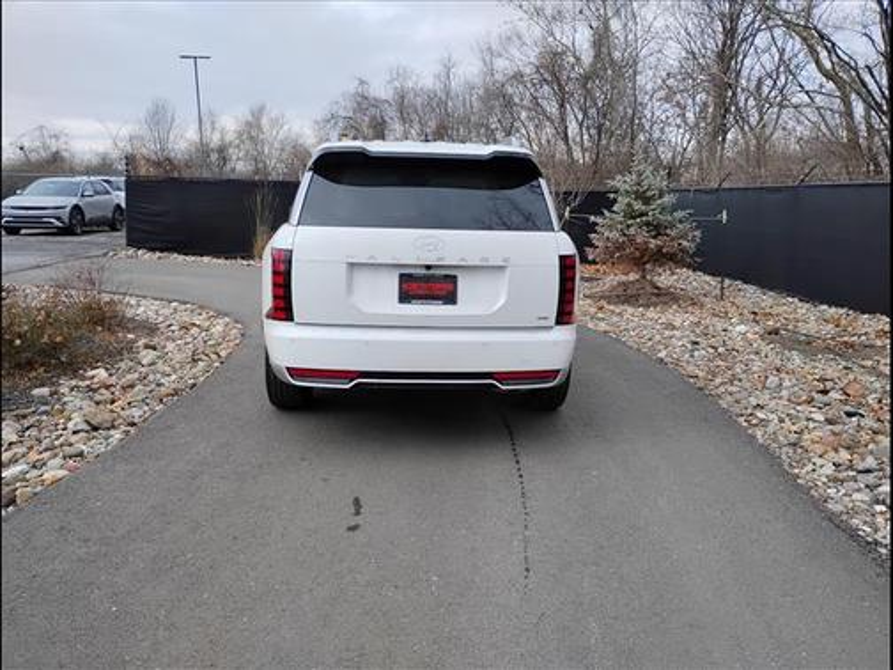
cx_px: 446
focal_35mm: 28
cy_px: 335
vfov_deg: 49.7
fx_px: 722
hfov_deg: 63.4
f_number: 1.8
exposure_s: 1/370
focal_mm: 4.26
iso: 100
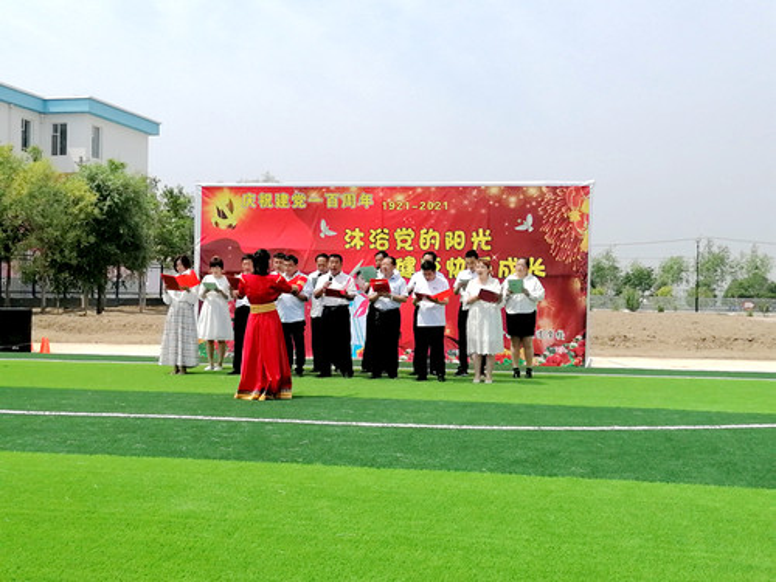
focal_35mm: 44
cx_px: 388
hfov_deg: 42.9
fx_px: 986
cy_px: 291
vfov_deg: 32.9
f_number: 1.8
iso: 50
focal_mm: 5.3
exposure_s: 1/2331
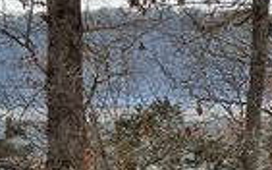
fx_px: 808
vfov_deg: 11.5
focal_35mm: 109
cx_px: 164
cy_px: 256
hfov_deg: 19.1
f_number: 1.8
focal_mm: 3
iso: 16
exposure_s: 1/2959
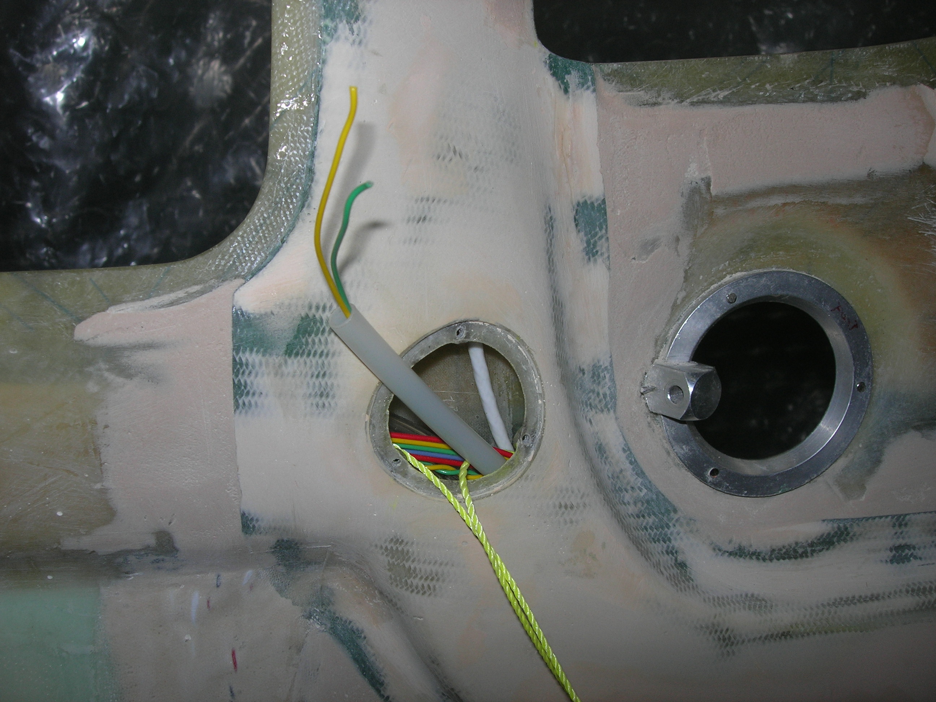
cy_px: 351
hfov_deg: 49.0
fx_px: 1028
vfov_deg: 37.7
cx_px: 468
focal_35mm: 38
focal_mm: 7.8
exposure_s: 1/60.1
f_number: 4.8
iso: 64
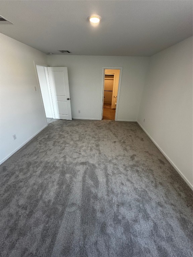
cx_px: 96
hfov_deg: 85.7
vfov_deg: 102.1
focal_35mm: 14
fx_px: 104
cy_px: 128
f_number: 2.2
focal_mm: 2.22
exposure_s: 1/120
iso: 160
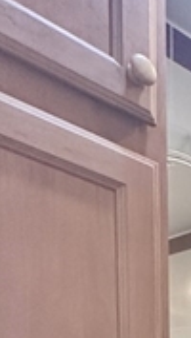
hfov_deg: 13.9
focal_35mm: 66
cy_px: 518
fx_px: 592
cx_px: 435
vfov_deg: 24.3
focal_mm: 2.22
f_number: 2.2
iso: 200
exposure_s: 1/60
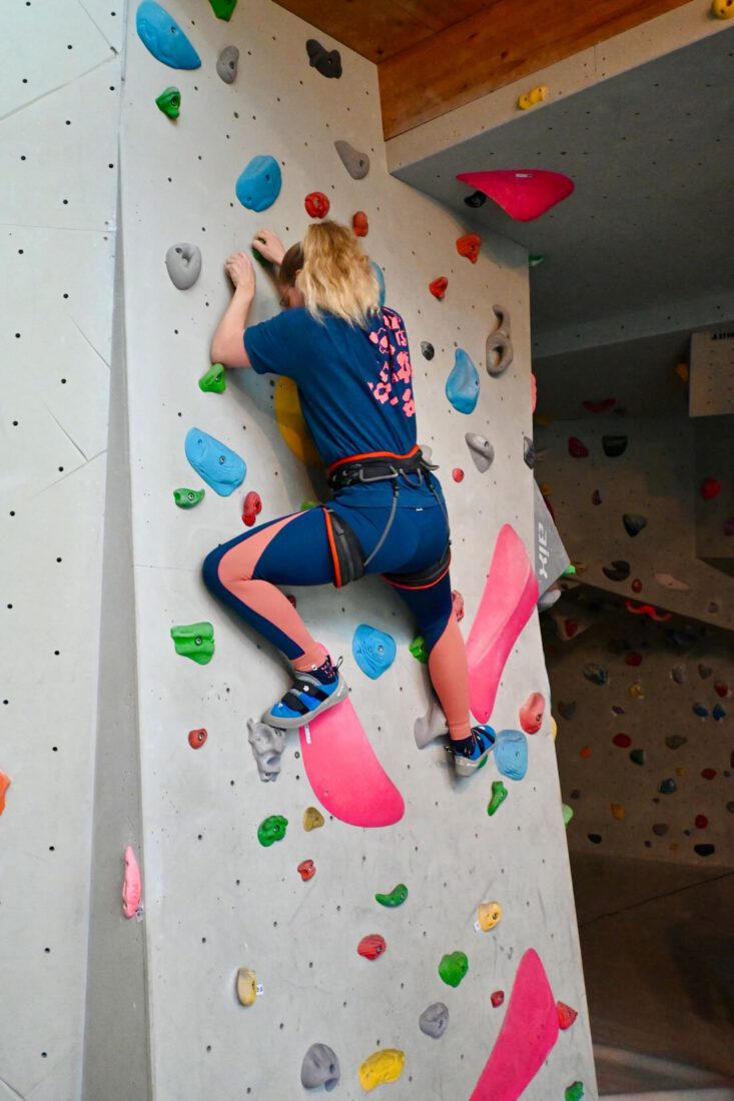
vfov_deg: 60.7
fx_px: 941
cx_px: 367
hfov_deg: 42.6
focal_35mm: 31
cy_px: 550
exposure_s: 1/60
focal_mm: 20.5
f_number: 3.8
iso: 4500
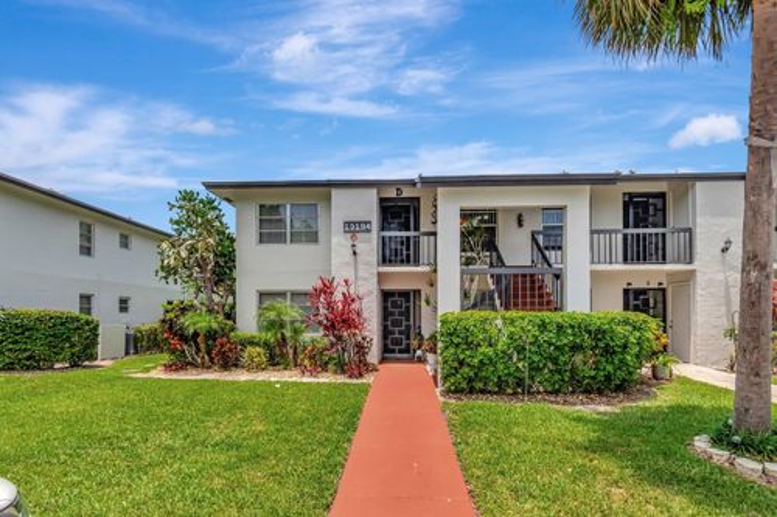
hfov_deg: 93.3
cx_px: 388
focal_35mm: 17
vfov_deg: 70.4
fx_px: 367
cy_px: 258
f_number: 8
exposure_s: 1/5000
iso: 1100
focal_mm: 11.5
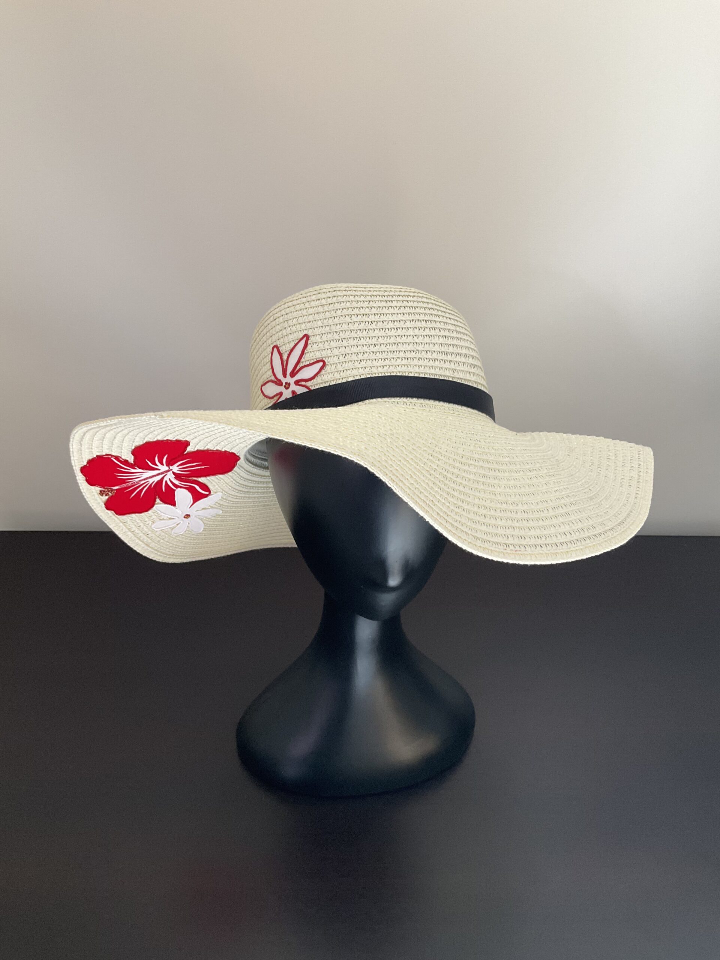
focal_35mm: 29
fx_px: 804
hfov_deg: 48.2
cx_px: 360
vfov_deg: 61.7
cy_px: 480
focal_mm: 3
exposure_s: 1/66
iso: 64
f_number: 1.8
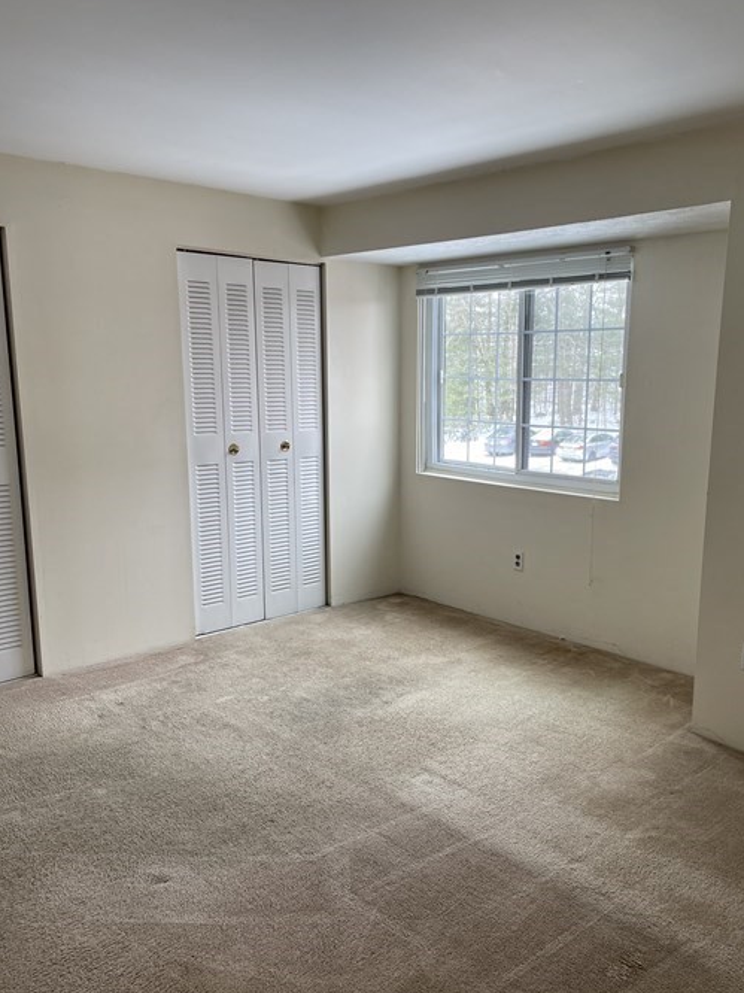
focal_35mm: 30
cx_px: 416
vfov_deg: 59.9
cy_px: 544
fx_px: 860
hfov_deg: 46.7
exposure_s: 1/121
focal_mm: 4.2
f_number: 1.6
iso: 50
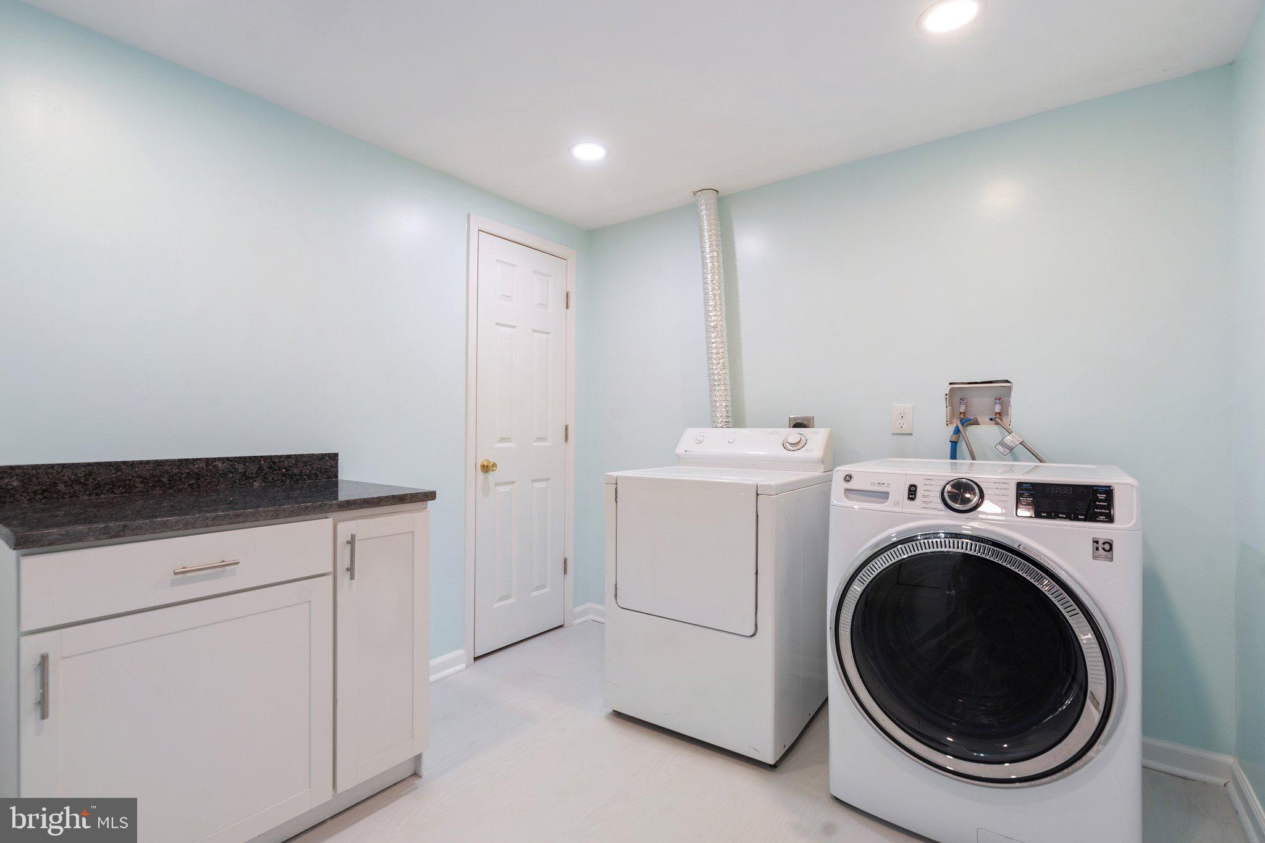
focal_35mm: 16
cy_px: 422
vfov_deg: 73.7
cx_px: 632
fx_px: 562
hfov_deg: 96.7
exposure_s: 1/15
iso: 500
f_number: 8
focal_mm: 16
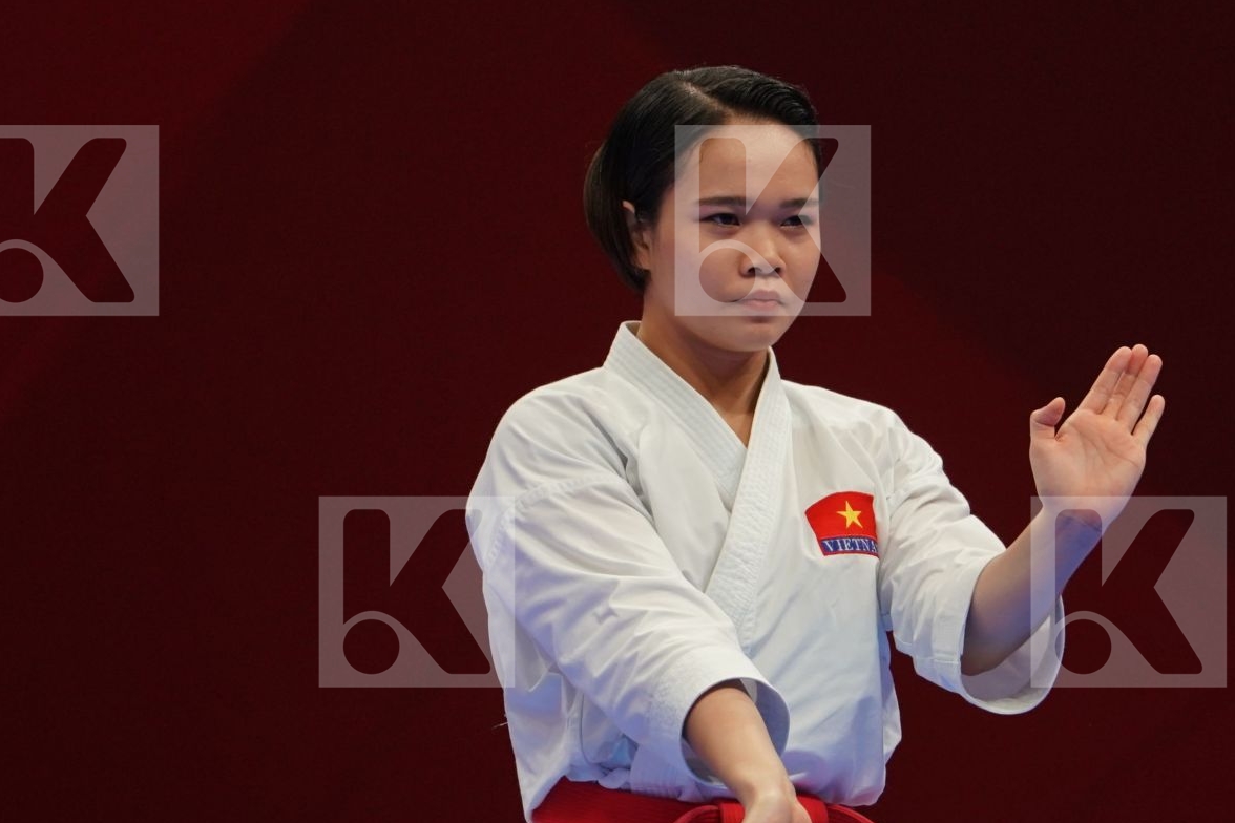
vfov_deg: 2.1
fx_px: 22057
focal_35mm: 643
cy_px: 592
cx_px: 773
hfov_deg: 3.2
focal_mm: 280
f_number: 4
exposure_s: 1/500
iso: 1000
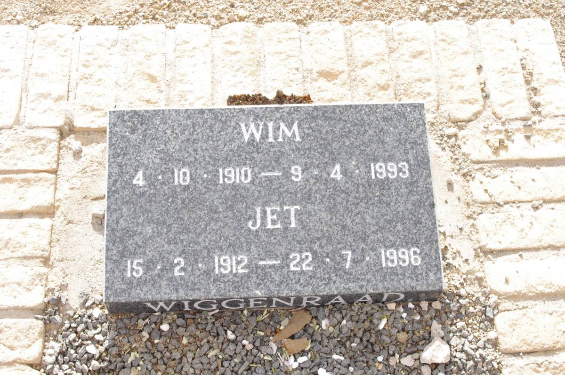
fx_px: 768
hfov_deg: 40.4
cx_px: 282
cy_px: 188
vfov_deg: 27.5
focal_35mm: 49
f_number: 11
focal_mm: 32.5
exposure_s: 1/125
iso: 800
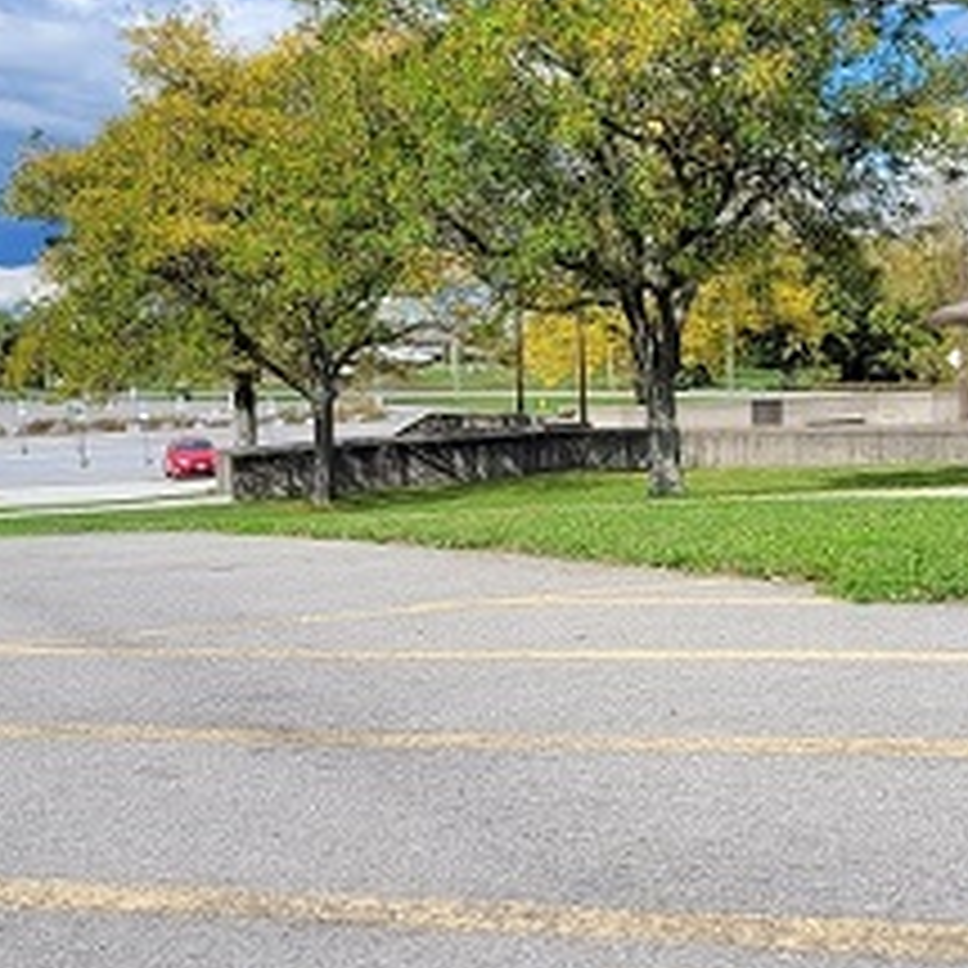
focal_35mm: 64
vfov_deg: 26.8
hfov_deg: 26.7
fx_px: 2025
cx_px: 653
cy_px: 581
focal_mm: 5.4
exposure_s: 1/2483
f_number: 1.8
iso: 40
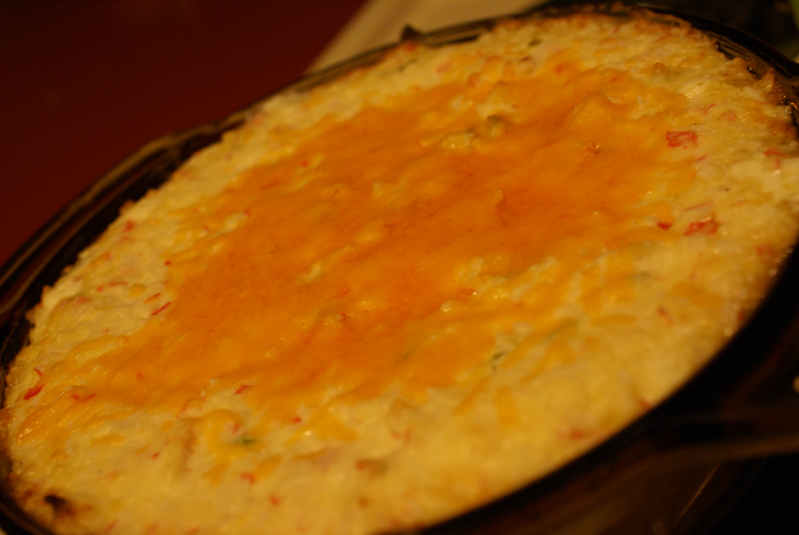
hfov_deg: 43.6
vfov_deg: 29.9
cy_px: 268
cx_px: 400
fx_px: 1000
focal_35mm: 45
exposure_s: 1/30
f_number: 5
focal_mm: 30
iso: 400
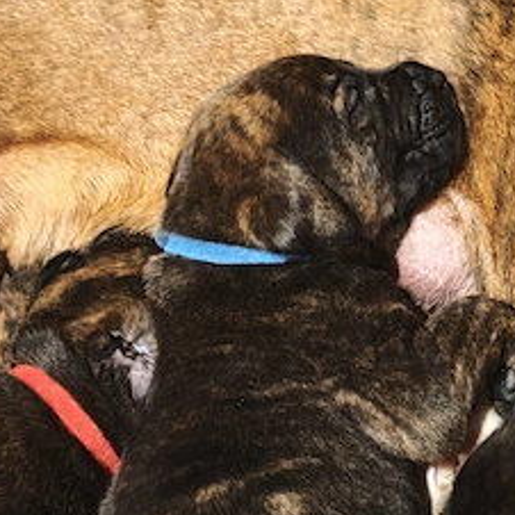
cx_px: 330
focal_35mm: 72
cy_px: 394
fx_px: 1212
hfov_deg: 23.9
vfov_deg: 23.7
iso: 8000
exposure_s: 1/25
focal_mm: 8.72
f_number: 1.63
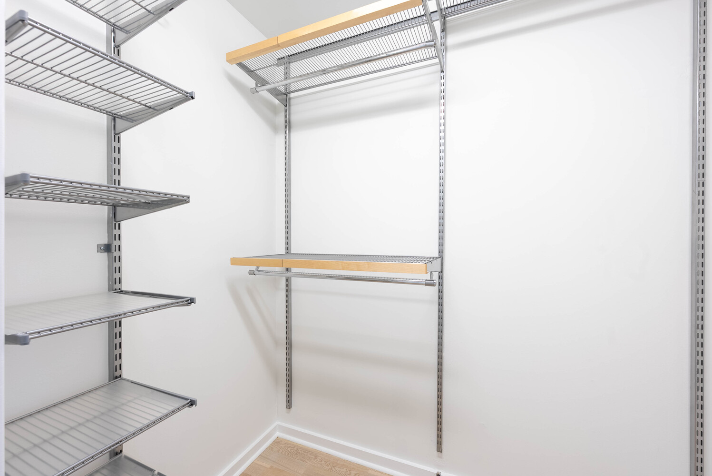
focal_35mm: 15
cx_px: 356
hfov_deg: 100.4
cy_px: 238
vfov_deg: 77.4
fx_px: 297
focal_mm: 15
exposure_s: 1/1.67
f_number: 7.1
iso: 100
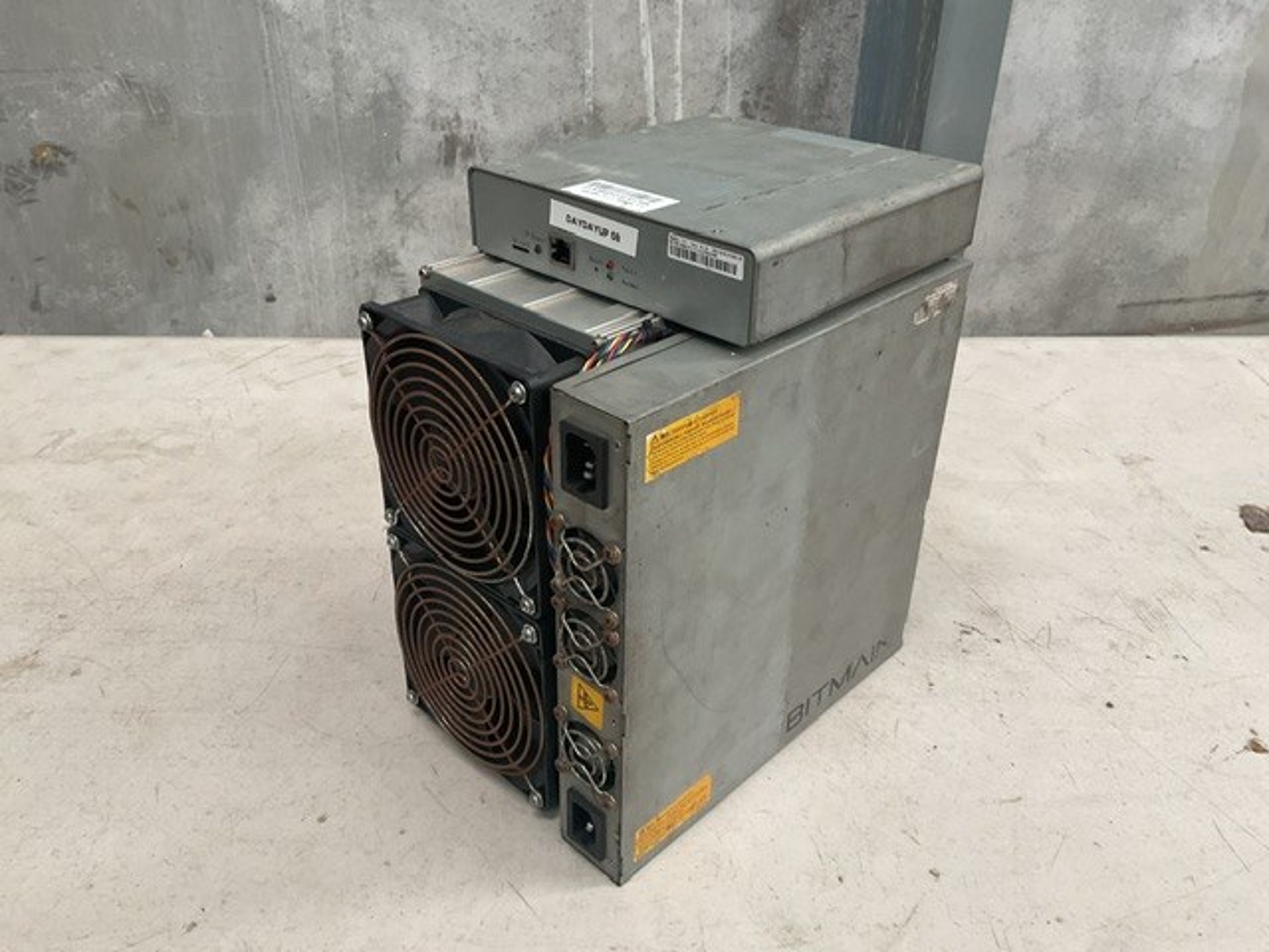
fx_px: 1063
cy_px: 476
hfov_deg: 61.7
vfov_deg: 48.2
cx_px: 634
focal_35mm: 29
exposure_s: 1/60
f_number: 1.8
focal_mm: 3
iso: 50
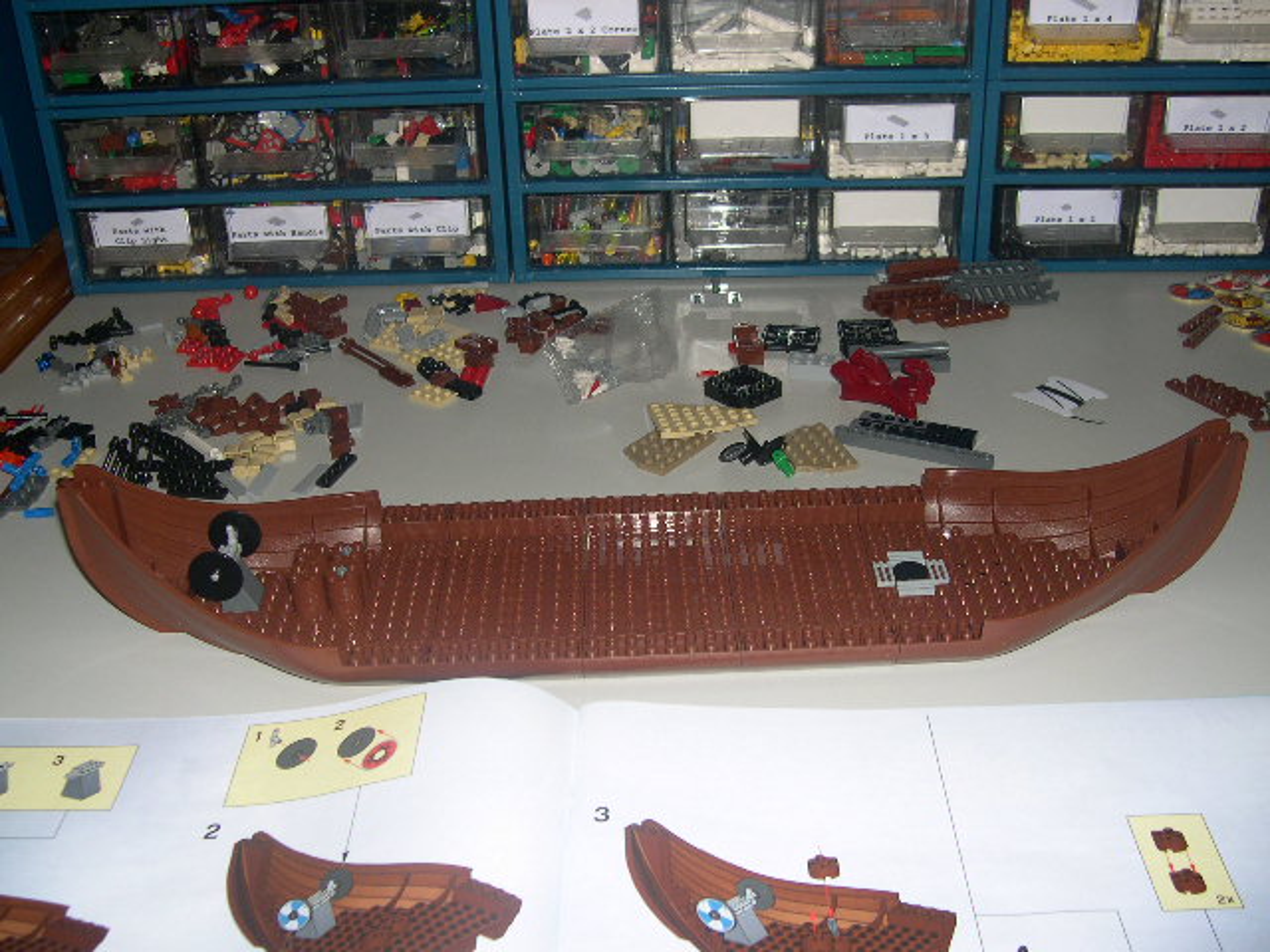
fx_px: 1394
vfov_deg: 37.7
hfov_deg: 49.0
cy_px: 476
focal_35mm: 38
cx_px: 635
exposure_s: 1/60
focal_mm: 8
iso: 100
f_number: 2.8
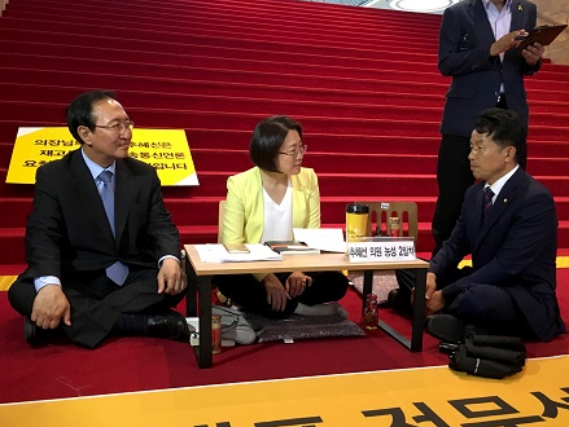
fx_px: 543
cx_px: 288
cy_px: 221
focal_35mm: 33
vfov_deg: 43.0
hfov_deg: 55.3
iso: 200
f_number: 2.2
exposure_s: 1/20
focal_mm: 4.15
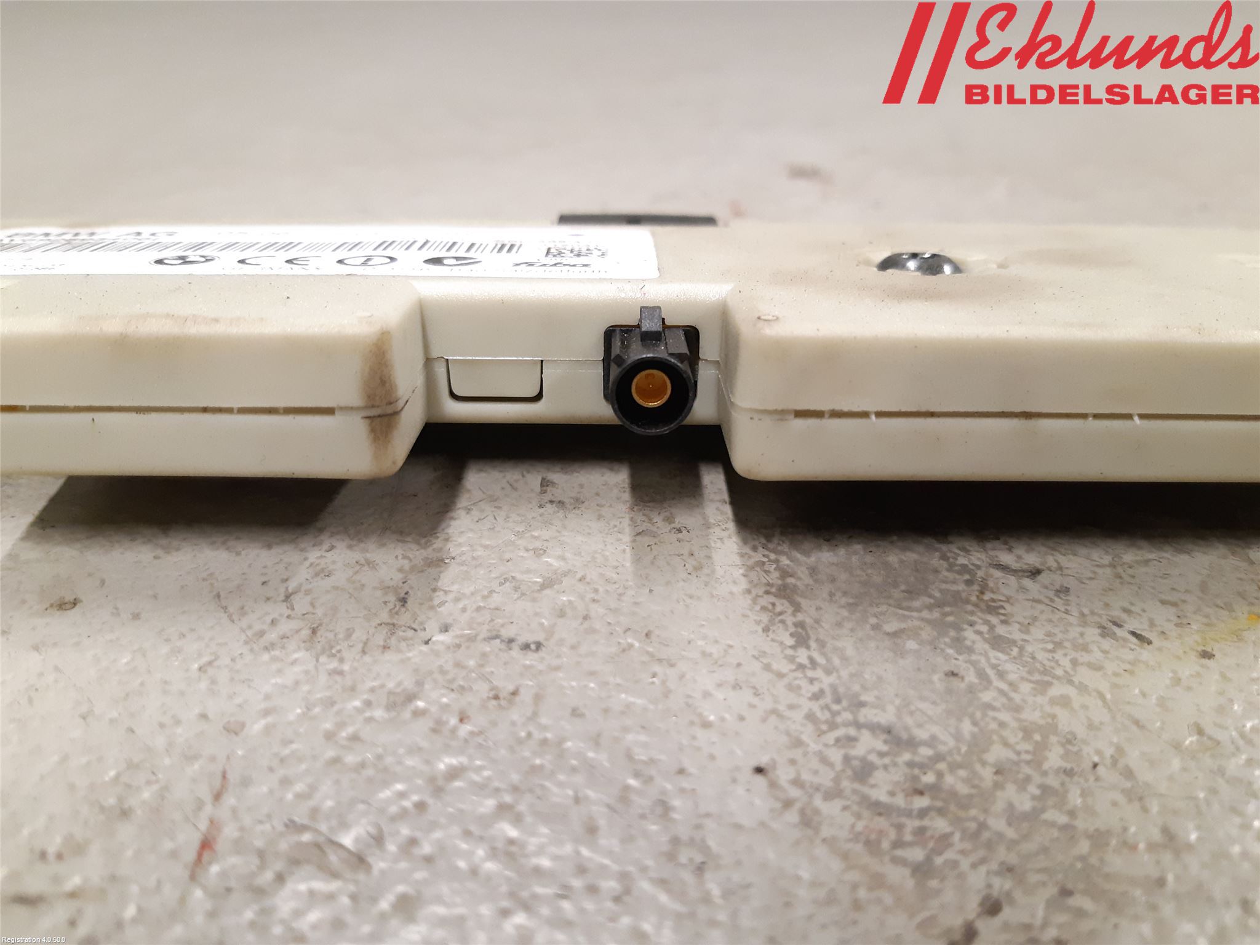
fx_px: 946
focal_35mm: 26
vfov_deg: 53.1
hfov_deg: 67.3
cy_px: 472
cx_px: 630
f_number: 1.7
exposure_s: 1/50
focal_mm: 3.93
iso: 250
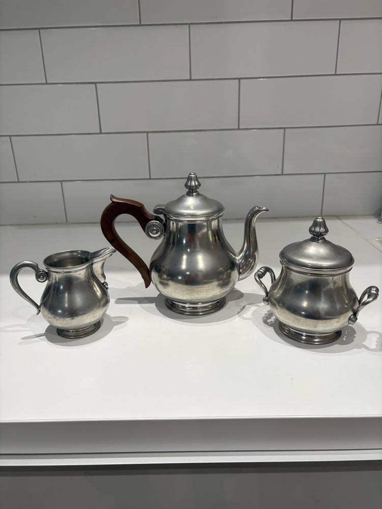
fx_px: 383
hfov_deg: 53.1
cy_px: 254
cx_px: 191
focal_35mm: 26
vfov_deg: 67.3
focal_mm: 5.96
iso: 64
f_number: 1.6
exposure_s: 1/100
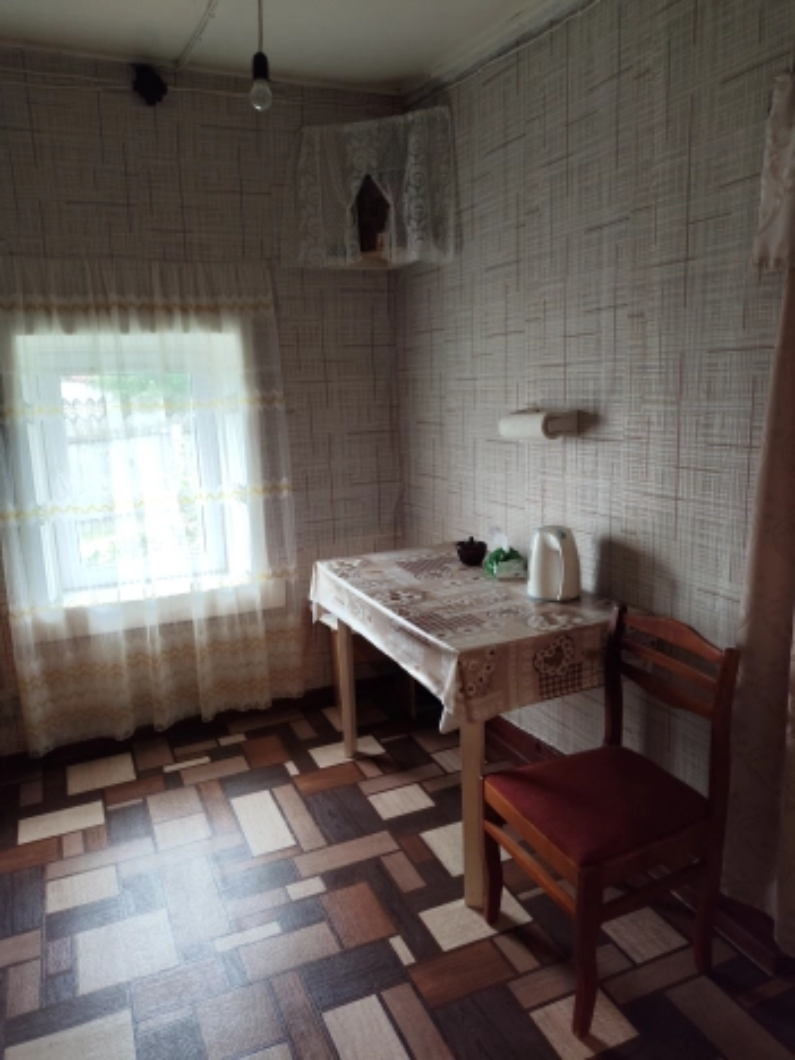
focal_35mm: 25
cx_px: 398
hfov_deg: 54.9
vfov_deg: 69.4
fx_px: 766
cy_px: 530
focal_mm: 4.71
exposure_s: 1/50
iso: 100
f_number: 1.79
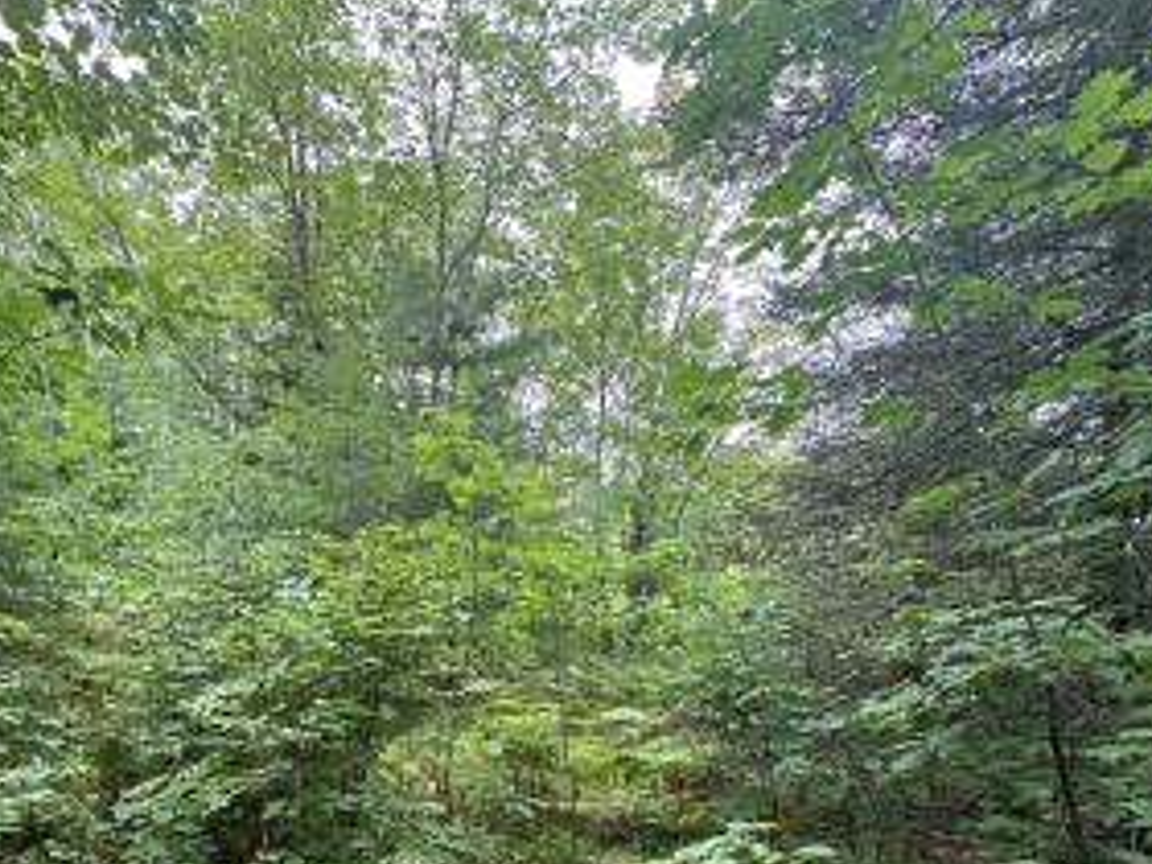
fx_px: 666
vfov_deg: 64.2
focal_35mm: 20
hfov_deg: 80.7
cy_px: 580
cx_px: 457
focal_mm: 2.22
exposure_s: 1/99
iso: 80
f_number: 2.2
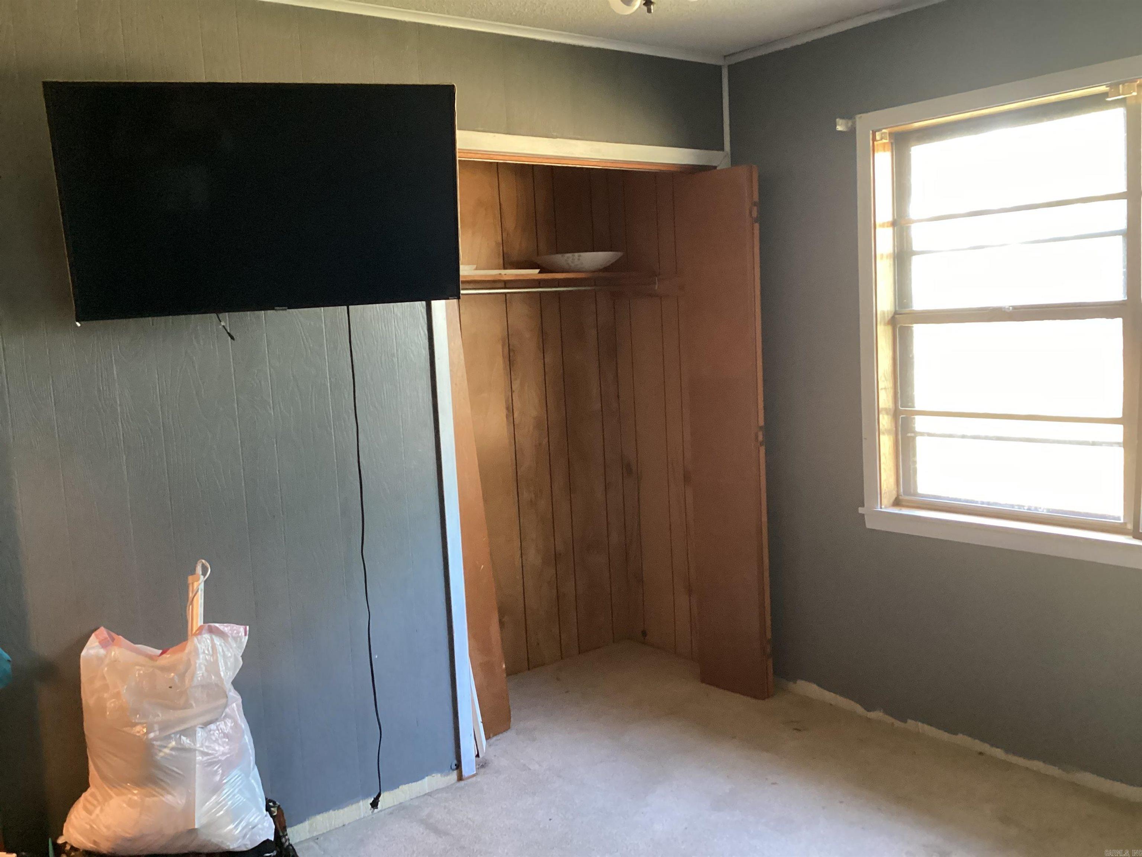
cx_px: 571
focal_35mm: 31
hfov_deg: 58.4
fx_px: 1023
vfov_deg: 45.4
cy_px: 428
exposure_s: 1/30
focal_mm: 3.3
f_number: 2.4
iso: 500
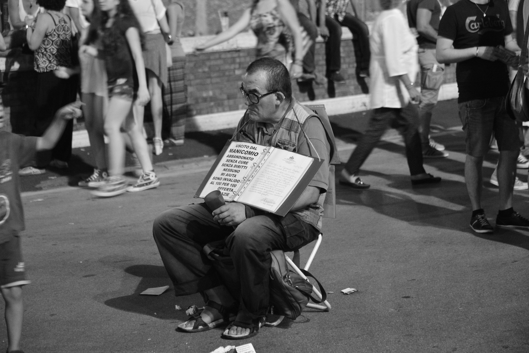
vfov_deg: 16.1
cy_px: 176
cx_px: 264
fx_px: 1249
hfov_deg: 23.9
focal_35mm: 85
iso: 6400
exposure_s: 1/40
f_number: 4.5
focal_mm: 85
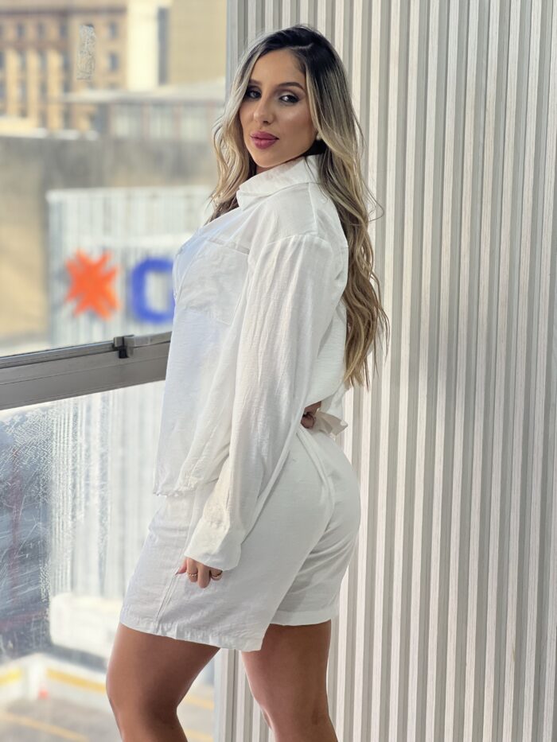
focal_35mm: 77
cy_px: 371
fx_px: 1652
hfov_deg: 19.1
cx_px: 278
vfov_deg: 25.3
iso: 50
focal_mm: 9
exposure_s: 1/120
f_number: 2.8
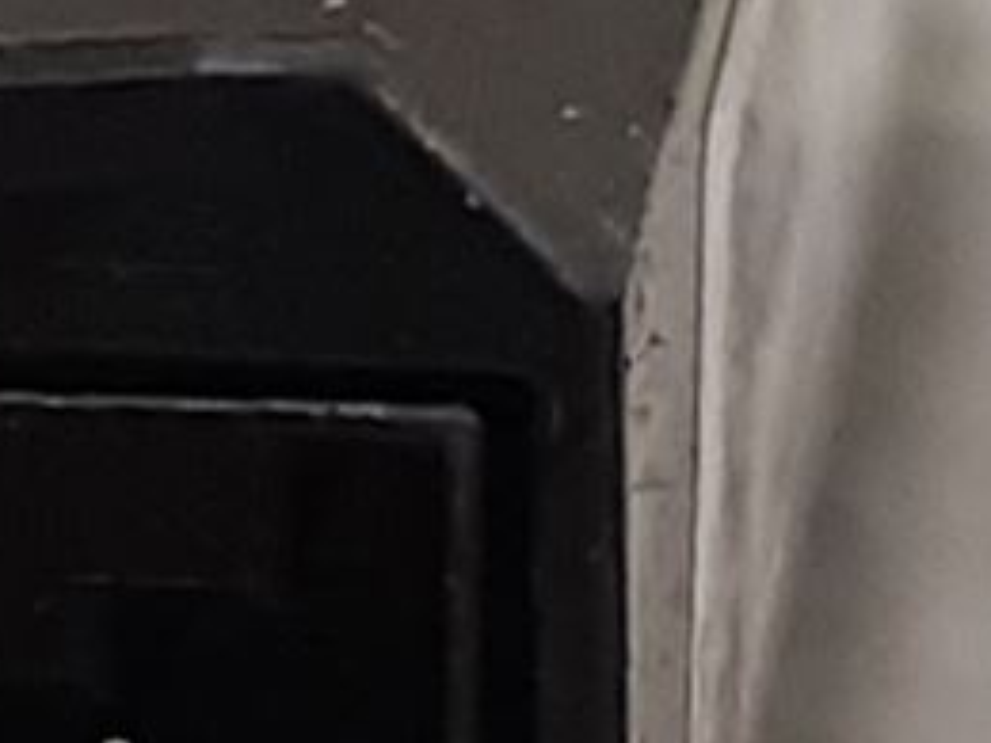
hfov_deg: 9.5
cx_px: -118
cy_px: 964
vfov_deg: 7.2
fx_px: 5869
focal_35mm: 205
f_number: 1.7
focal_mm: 3.93
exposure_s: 1/50
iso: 100
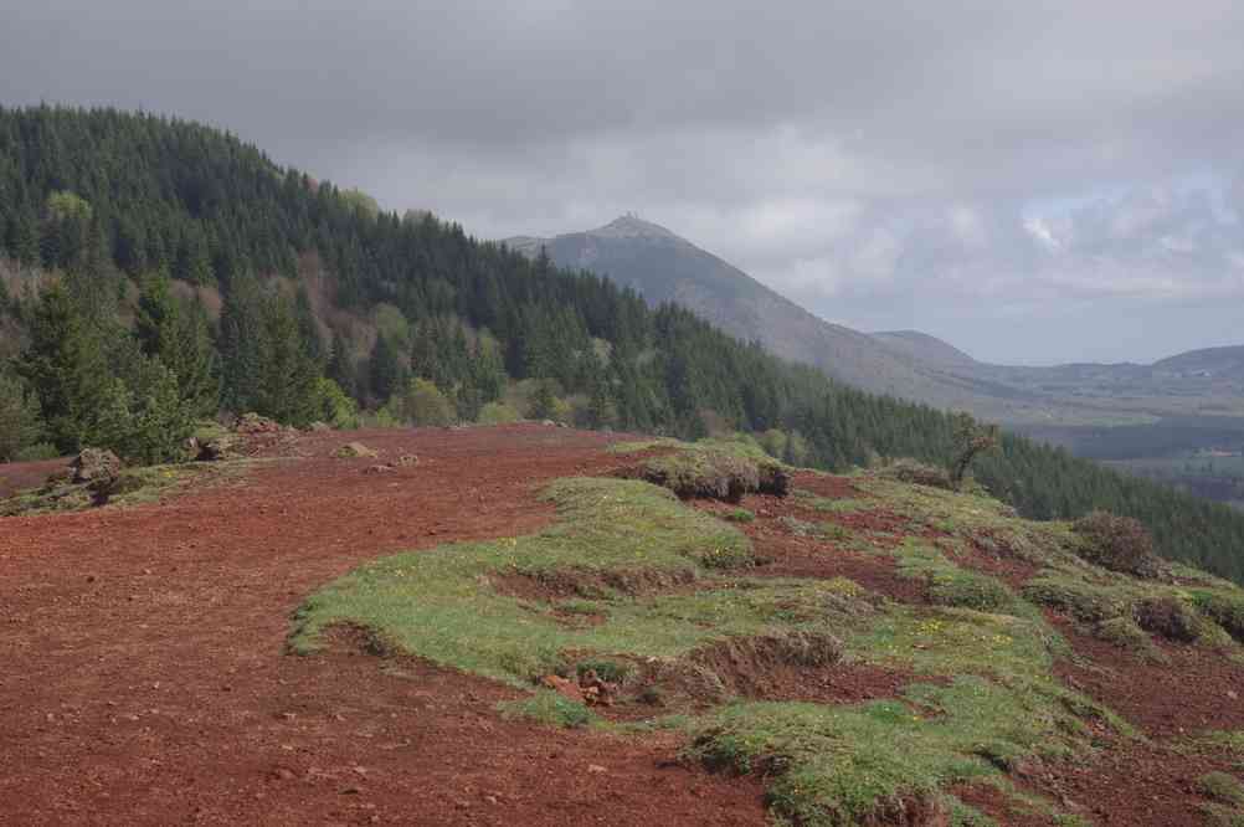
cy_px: 414
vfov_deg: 16.5
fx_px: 2848
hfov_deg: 24.6
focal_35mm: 82
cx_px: 622
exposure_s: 1/180
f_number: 9.5
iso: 100
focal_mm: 55
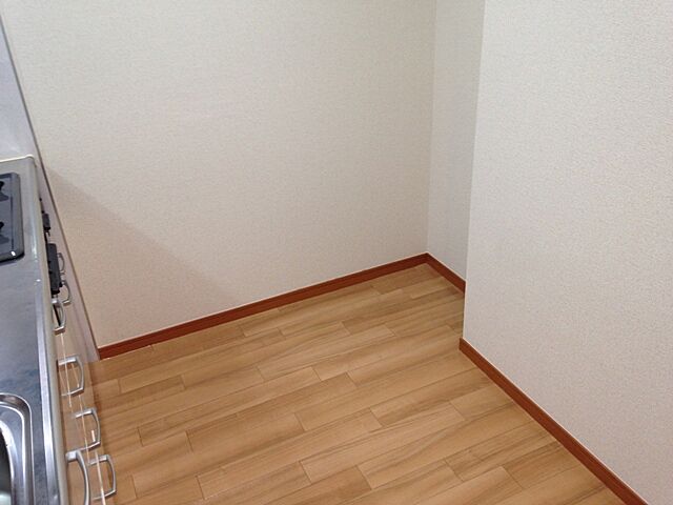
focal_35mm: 33
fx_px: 642
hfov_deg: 55.4
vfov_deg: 42.9
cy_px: 252
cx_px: 336
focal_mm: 4.12
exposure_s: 1/20
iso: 64
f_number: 2.4
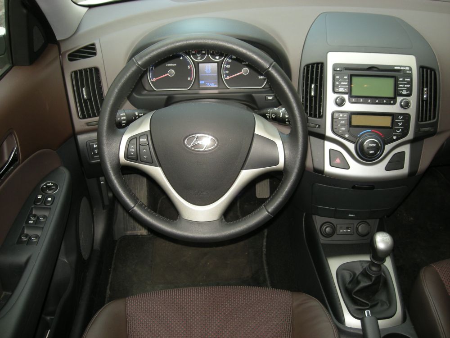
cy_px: 169
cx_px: 225
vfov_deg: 40.7
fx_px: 455
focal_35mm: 35
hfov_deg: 52.6
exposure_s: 1/30
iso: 73
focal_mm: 5.7
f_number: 2.8
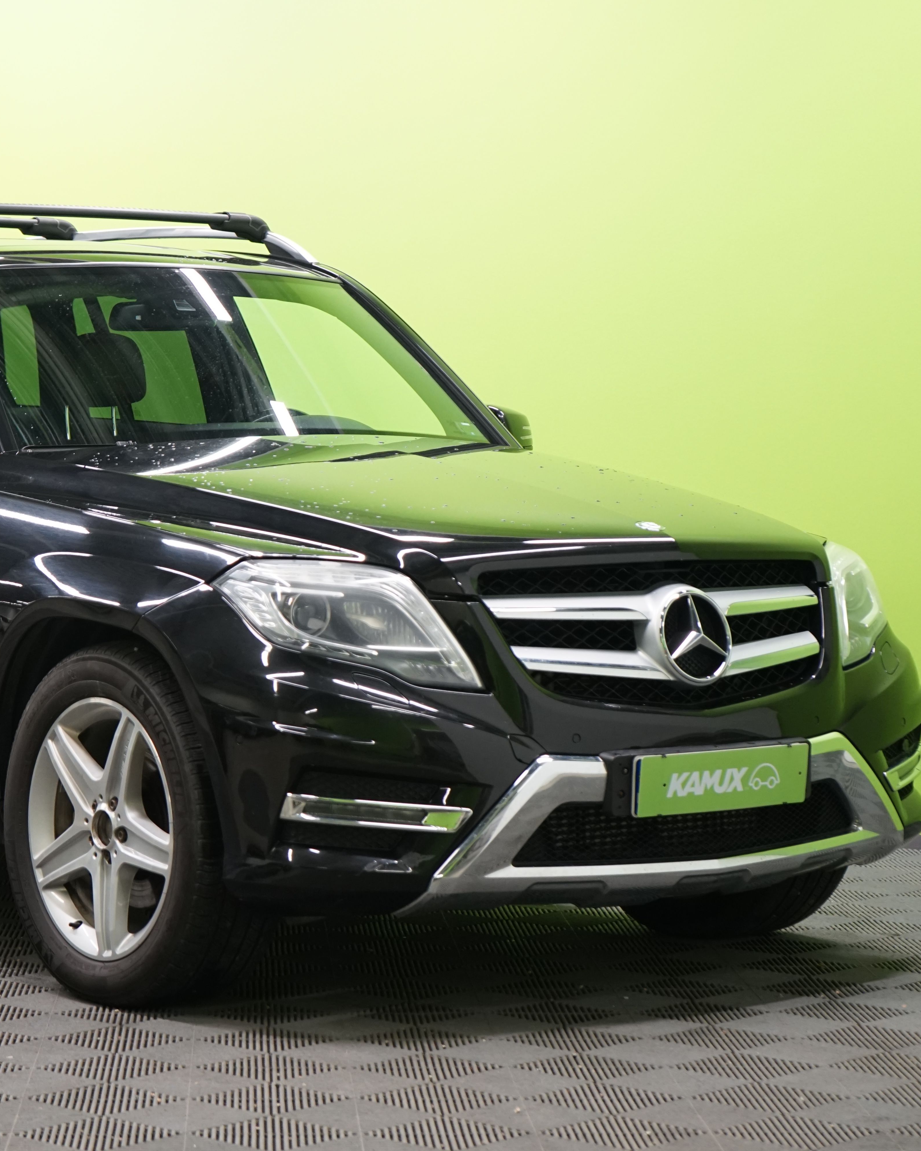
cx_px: 202
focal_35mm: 93
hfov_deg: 16.4
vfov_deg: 20.6
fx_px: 3169
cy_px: 576
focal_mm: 66
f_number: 5.6
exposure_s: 1/50
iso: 1250
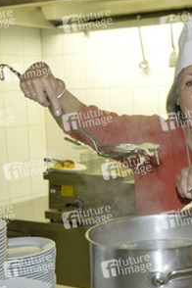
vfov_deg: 29.2
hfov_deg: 19.1
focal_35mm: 69
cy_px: 144
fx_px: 552
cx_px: 198
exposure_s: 1/50
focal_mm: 30
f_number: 3.5
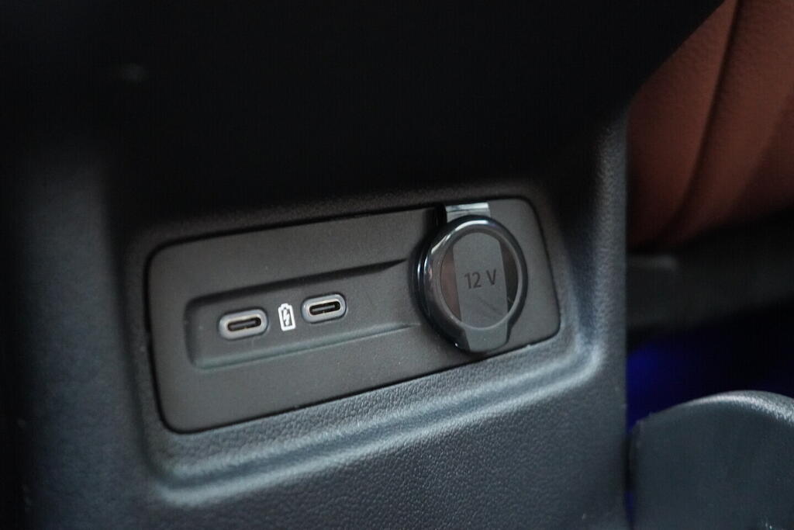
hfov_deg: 53.1
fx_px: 794
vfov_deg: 36.9
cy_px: 265
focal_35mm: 36
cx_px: 397
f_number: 2.8
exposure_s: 1/13
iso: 6400
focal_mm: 24
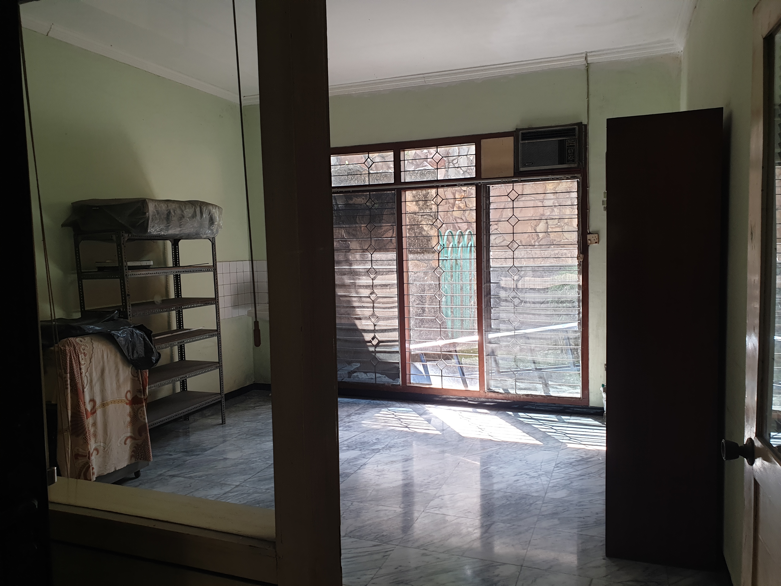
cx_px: 390
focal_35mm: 26
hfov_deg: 67.3
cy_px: 293
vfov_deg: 53.1
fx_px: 587
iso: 100
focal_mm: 4.3
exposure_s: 1/39
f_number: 2.4
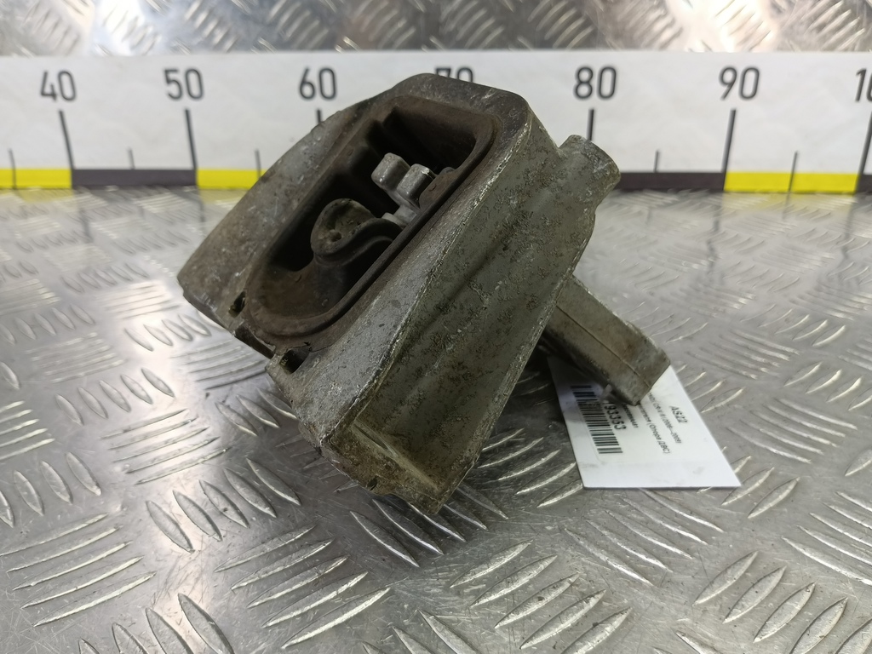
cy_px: 327
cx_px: 436
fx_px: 579
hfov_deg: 73.9
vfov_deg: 58.9
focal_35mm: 23
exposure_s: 1/50
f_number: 1.6
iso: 136
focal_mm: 4.11
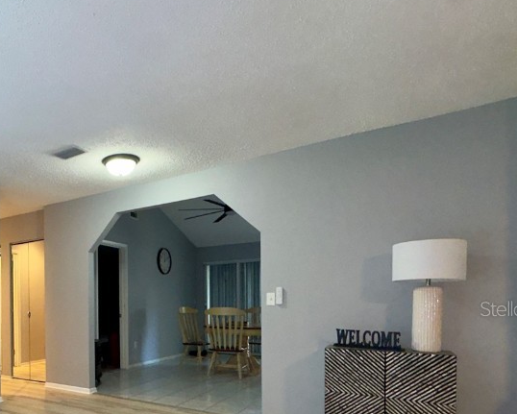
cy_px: 308
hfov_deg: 58.9
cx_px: 79
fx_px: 398
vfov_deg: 52.6
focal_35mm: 26
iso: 400
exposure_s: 1/60
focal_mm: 2.22
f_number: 2.2
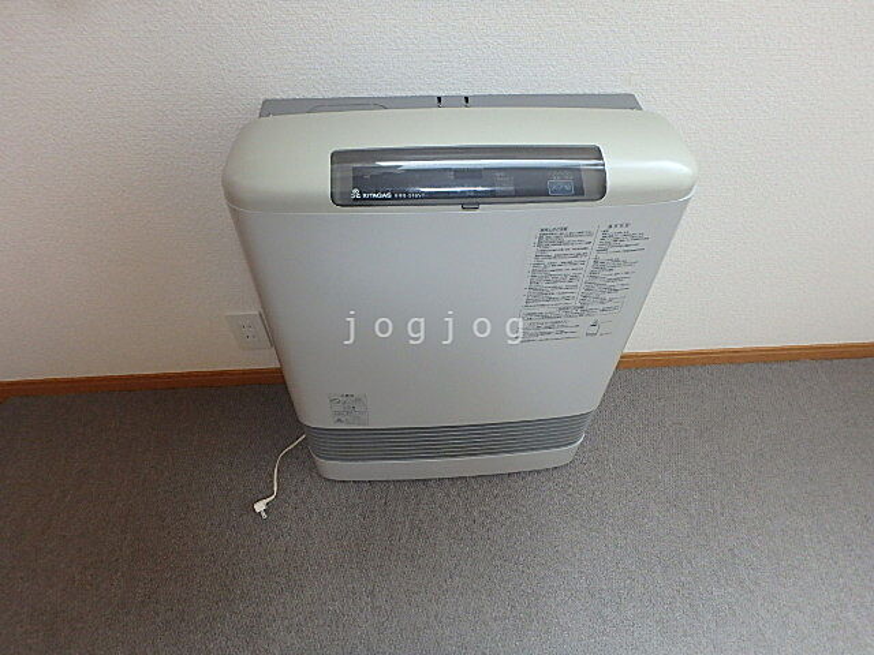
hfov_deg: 79.0
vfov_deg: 63.4
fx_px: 530
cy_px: 328
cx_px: 437
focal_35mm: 21
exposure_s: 1/30
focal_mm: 3.7
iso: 400
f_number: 3.5
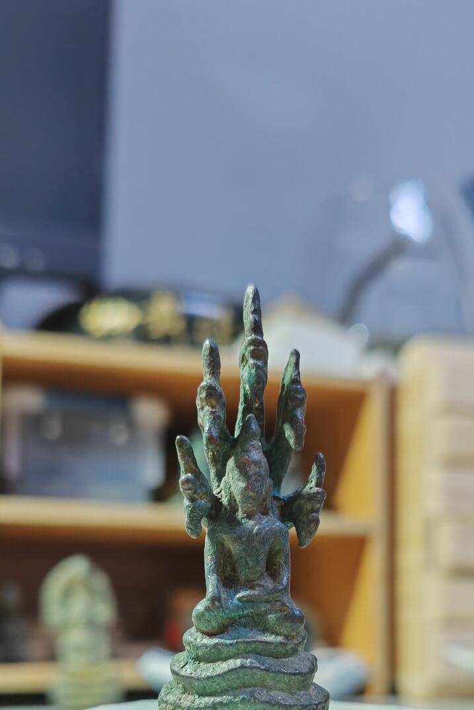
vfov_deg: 40.3
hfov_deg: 28.6
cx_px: 266
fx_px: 928
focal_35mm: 47
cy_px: 565
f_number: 1.9
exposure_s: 1/33
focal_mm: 6.12
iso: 1000
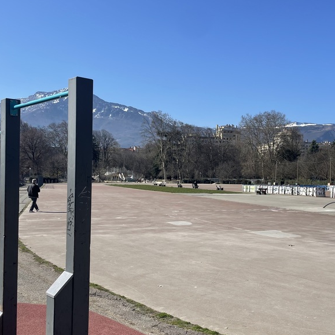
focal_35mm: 40
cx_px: 211
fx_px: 438
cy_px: 185
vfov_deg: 41.8
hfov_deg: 41.5
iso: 32
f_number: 1.6
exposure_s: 1/3509
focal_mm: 4.2
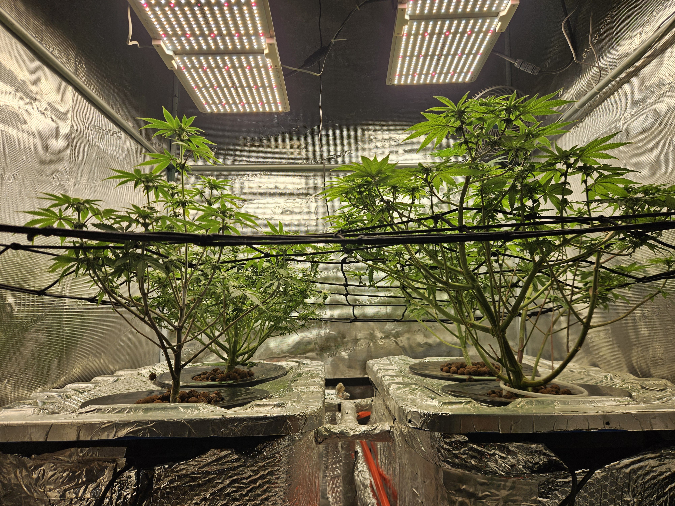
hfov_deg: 73.9
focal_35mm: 23
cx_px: 338
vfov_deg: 58.9
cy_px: 253
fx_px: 448
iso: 25
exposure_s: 1/1195
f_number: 1.8
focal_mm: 5.4
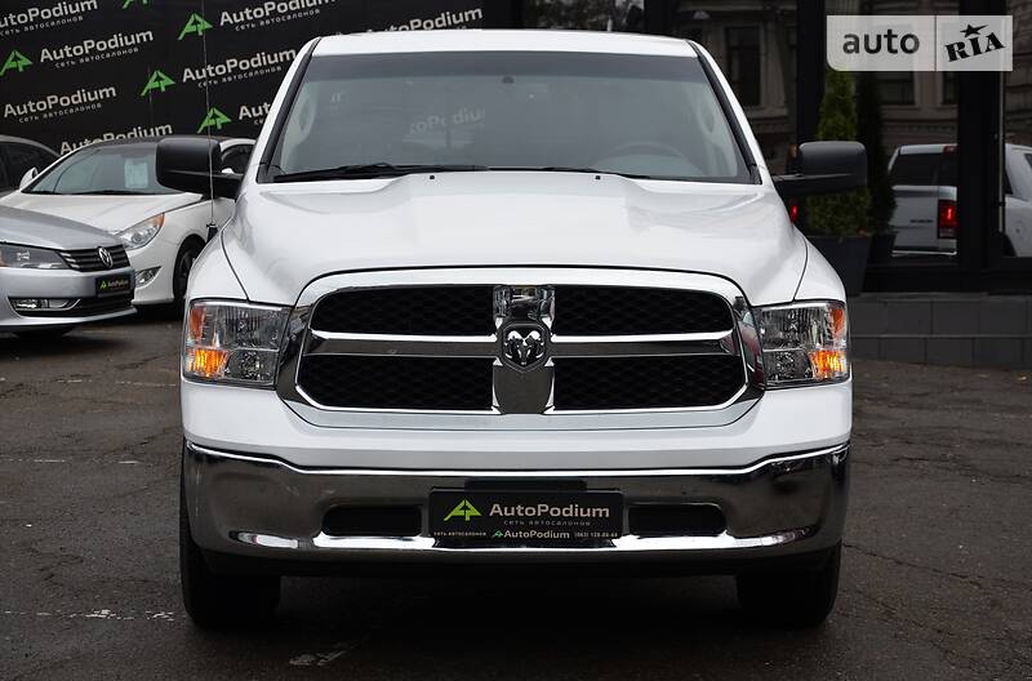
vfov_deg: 17.4
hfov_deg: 26.1
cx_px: 516
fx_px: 2229
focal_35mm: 78
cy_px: 340
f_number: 5.6
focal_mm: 52
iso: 250
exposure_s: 1/125
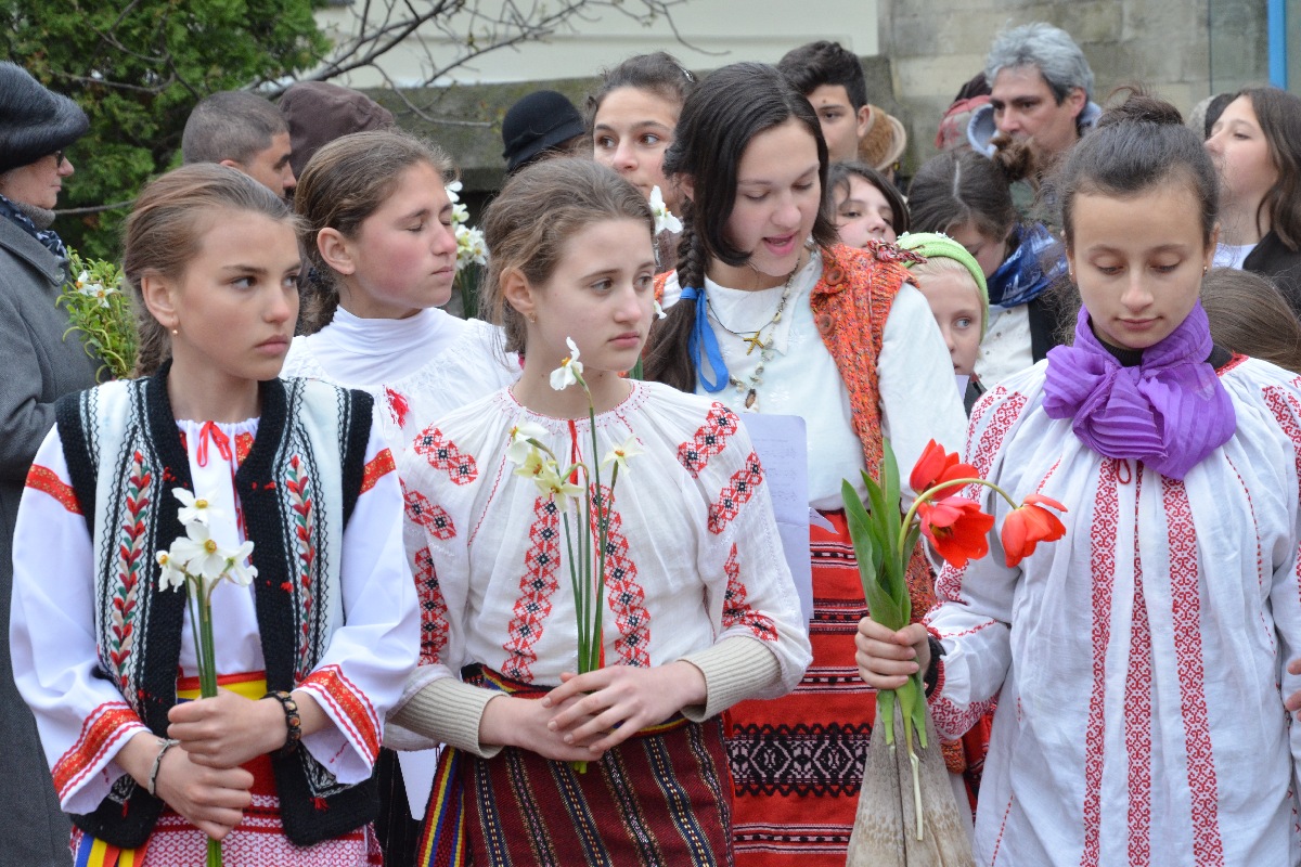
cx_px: 650
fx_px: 3794
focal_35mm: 105
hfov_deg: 19.5
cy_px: 434
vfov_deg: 13.0
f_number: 8
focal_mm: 70
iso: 1000
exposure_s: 1/160
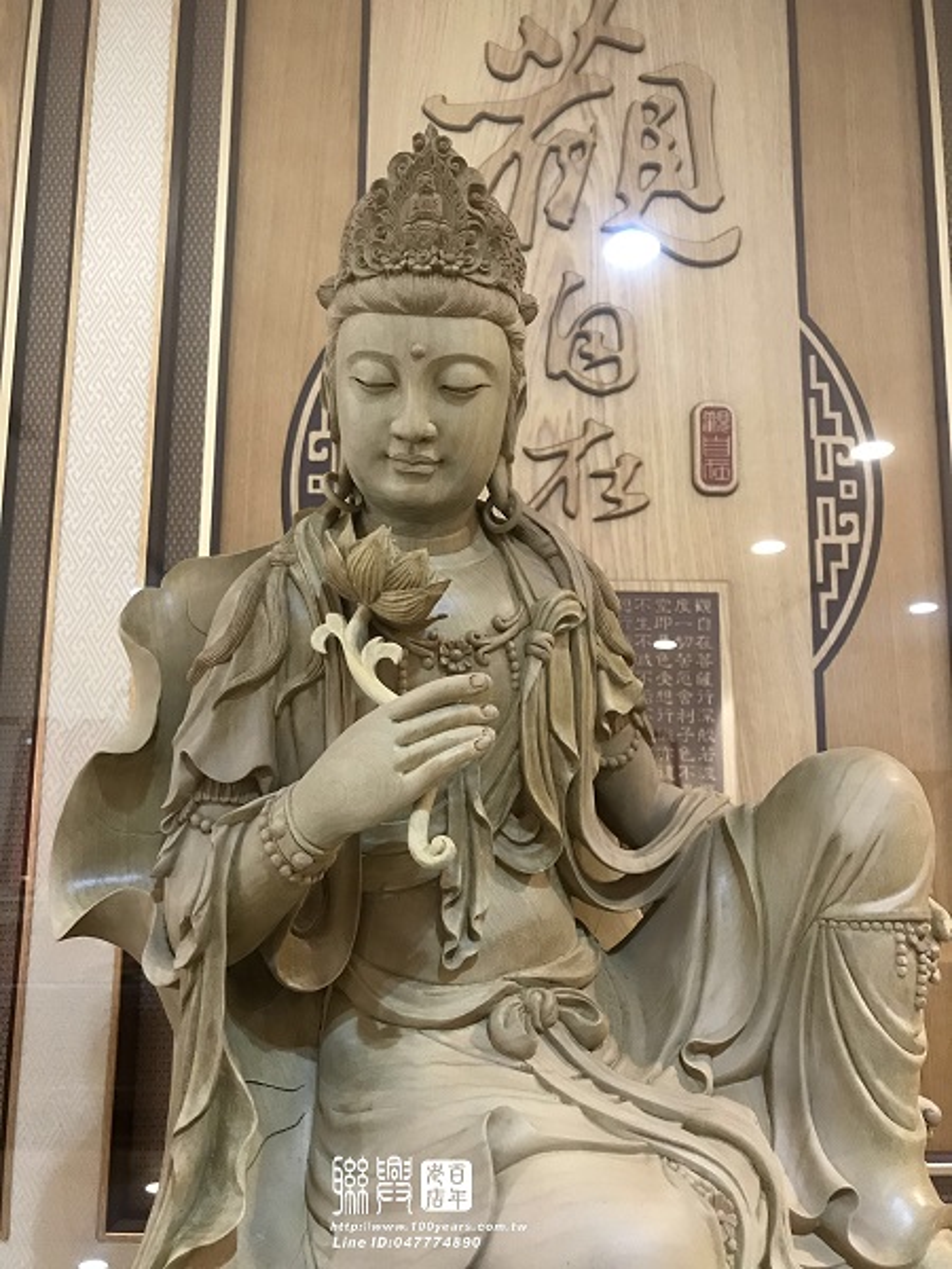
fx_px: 1027
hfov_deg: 49.7
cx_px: 476
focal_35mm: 28
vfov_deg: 63.4
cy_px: 634
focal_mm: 3.99
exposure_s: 1/13
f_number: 1.8
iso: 100
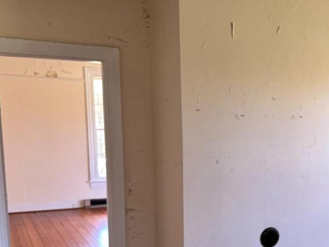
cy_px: 191
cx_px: 252
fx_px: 437
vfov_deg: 30.9
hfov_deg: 39.9
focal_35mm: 46
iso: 400
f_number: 1.78
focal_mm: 6.76
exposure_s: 1/60
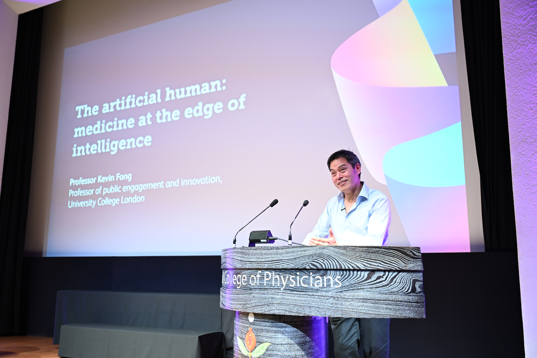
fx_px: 522
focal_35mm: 35
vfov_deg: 37.9
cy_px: 179
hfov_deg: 54.4
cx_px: 268
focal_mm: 35
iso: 1600
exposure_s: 1/125
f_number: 3.2
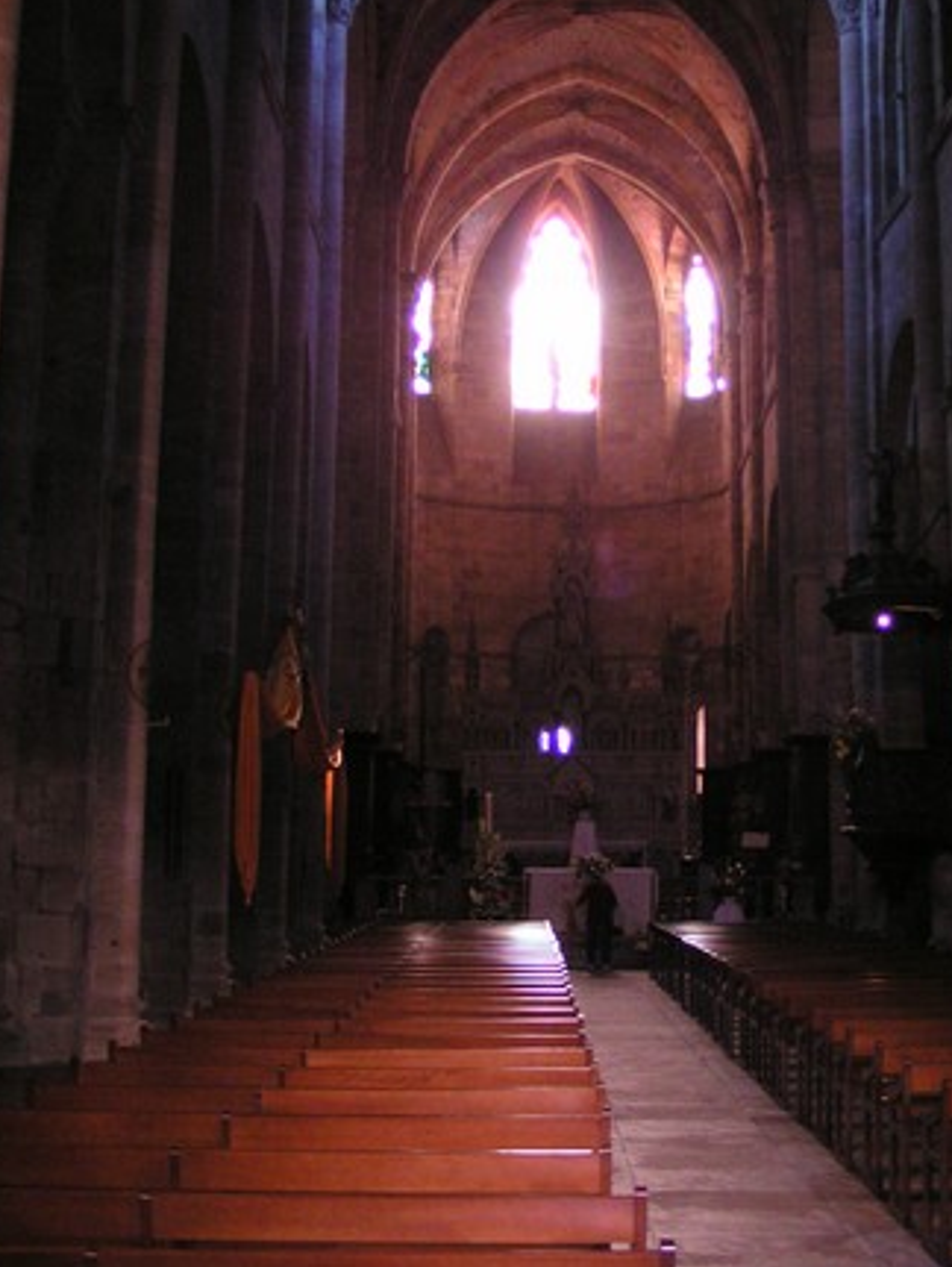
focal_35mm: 54
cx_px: 608
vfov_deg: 35.3
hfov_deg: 27.0
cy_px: 463
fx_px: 1977
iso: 200
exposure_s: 1/10
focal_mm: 5.8
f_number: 2.8
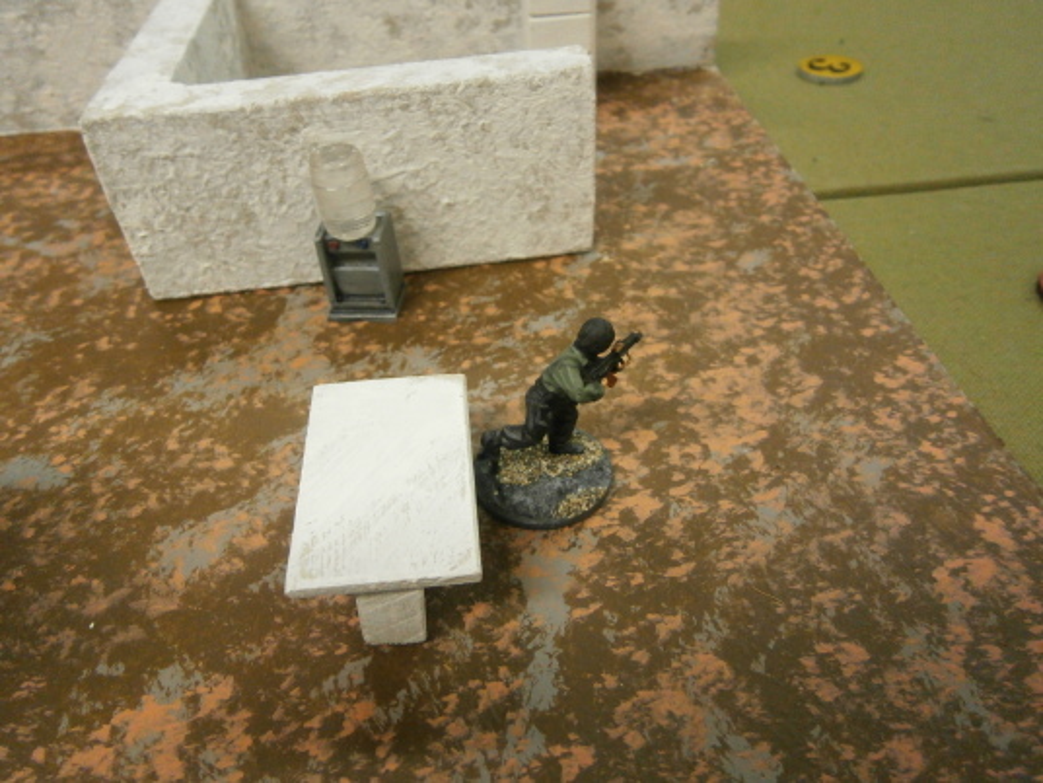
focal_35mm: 26
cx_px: 522
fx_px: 783
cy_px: 392
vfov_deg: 53.1
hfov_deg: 67.3
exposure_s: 1/80
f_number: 2.8
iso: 400
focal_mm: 4.7
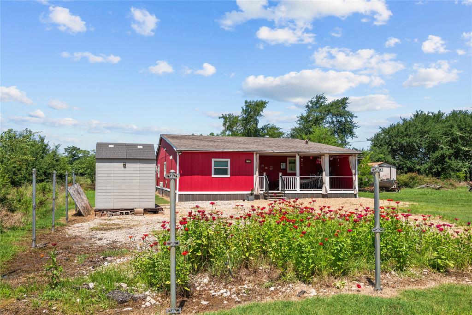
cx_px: 236
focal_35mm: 30
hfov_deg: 61.9
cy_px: 158
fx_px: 393
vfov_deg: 43.6
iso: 100
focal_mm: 30
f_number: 8
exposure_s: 1/500
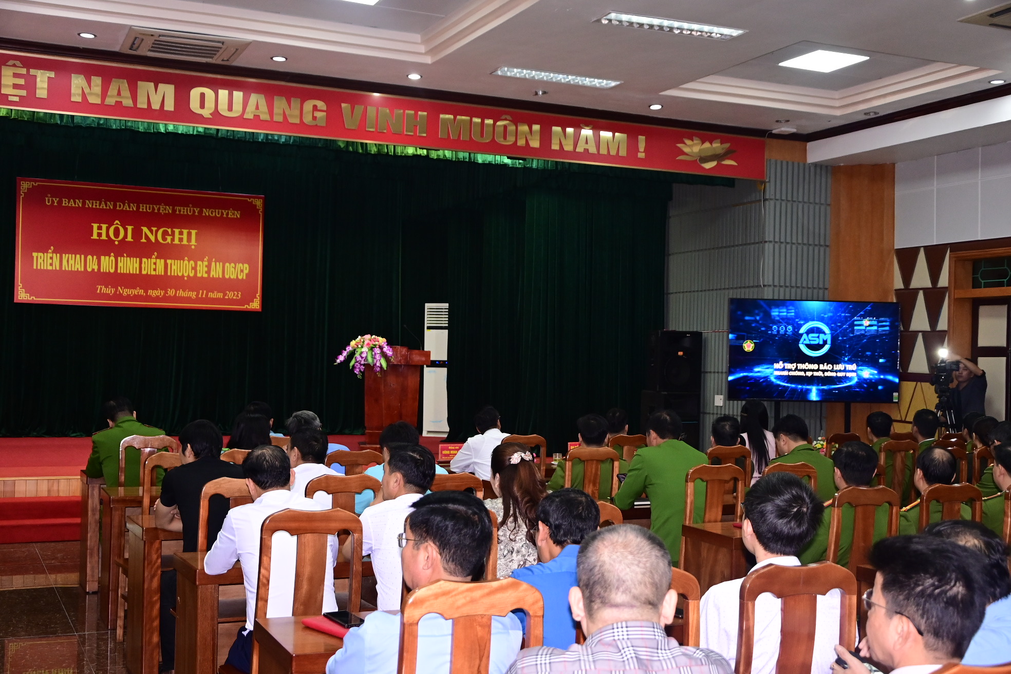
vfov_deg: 31.9
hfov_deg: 46.4
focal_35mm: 42
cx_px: 506
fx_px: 1179
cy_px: 337
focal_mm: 28
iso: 1600
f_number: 4
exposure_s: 1/200
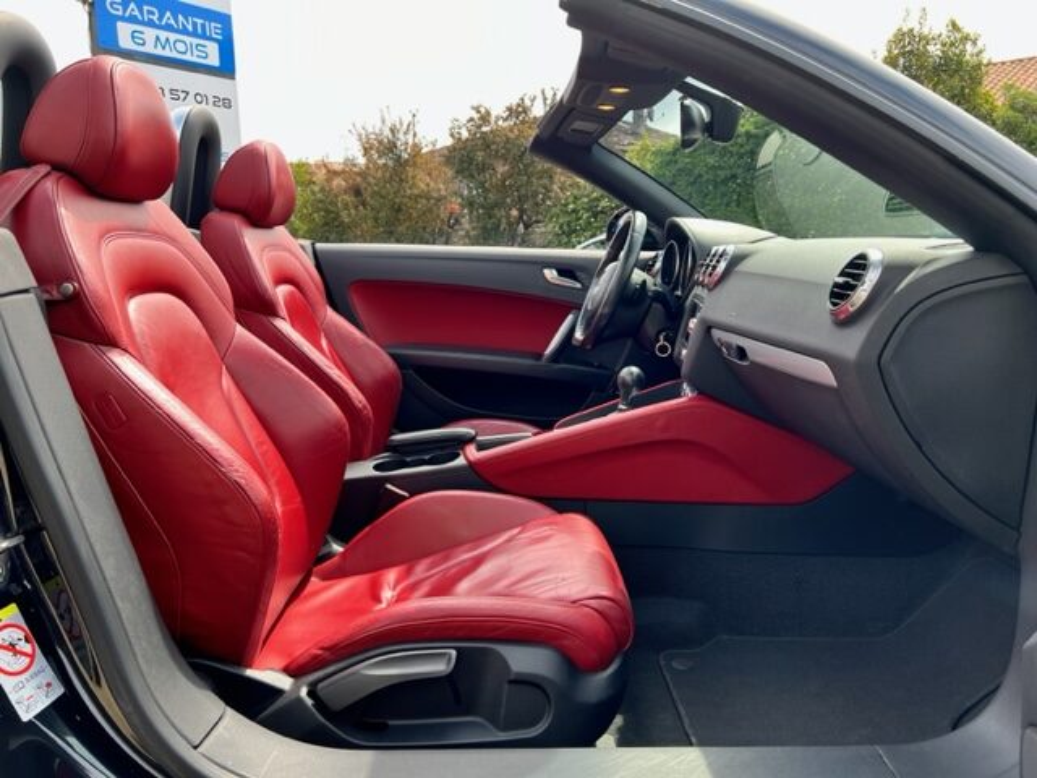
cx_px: 518
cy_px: 389
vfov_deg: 53.1
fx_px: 779
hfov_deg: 67.3
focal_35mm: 26
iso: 50
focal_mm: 5.7
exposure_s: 1/572
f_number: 1.5
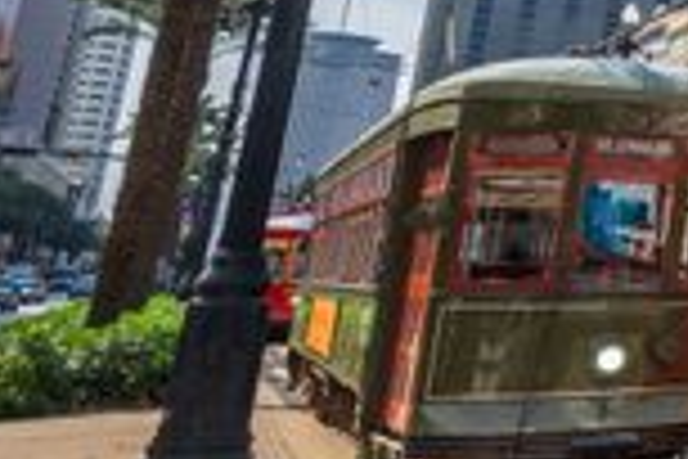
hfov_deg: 18.5
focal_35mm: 71
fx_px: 1357
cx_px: 1380
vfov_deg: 18.4
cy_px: -54
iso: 180
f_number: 8
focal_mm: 16
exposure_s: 1/500
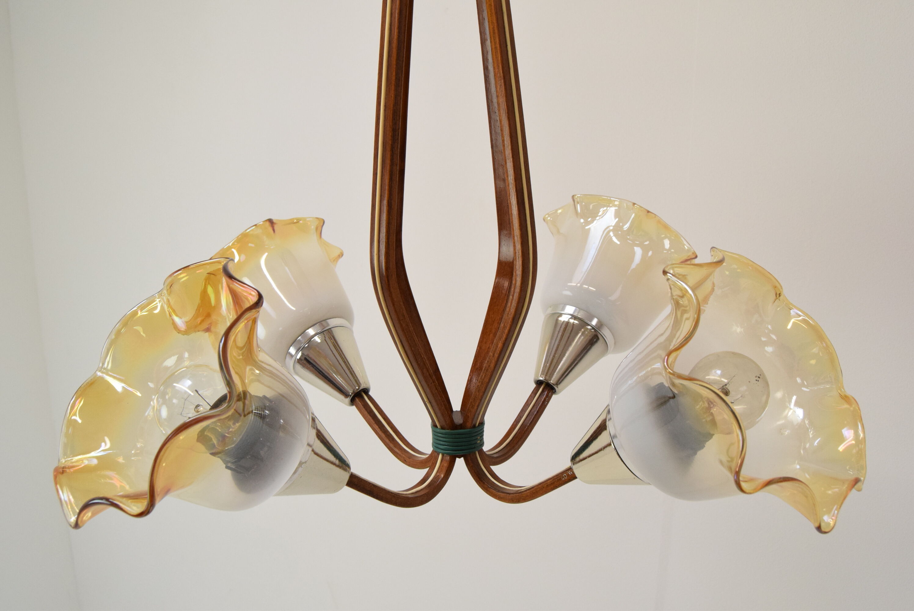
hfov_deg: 61.9
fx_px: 762
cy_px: 306
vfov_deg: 43.7
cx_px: 457
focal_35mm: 30
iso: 1600
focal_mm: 20
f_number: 9
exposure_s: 1/320
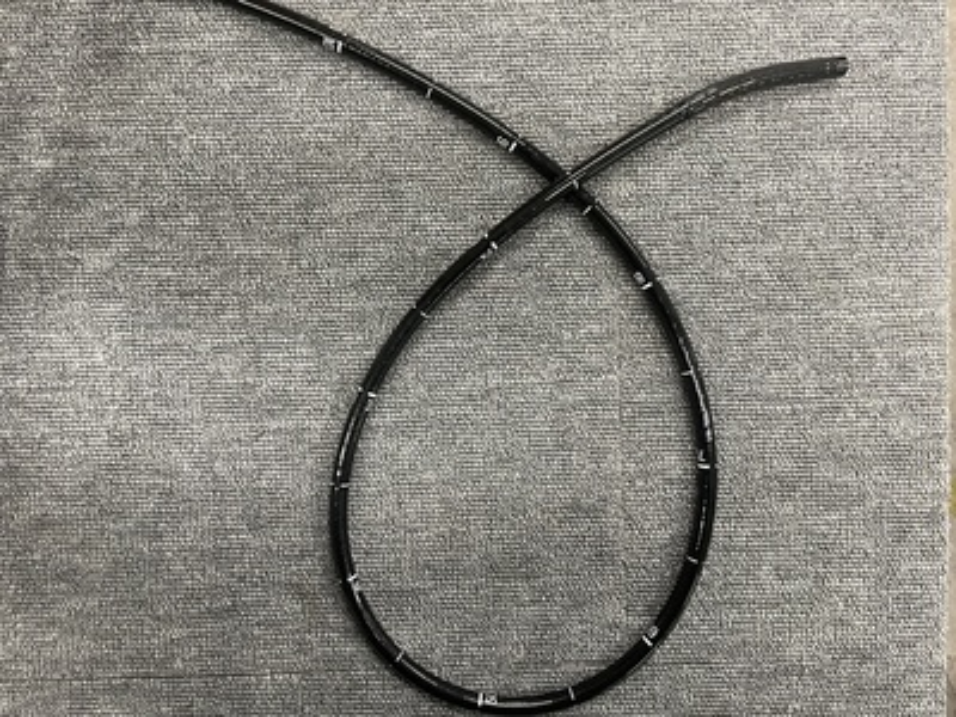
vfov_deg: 53.1
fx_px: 718
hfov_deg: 67.3
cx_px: 478
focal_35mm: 26
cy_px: 358
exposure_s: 1/60
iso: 160
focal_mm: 4.2
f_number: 1.6
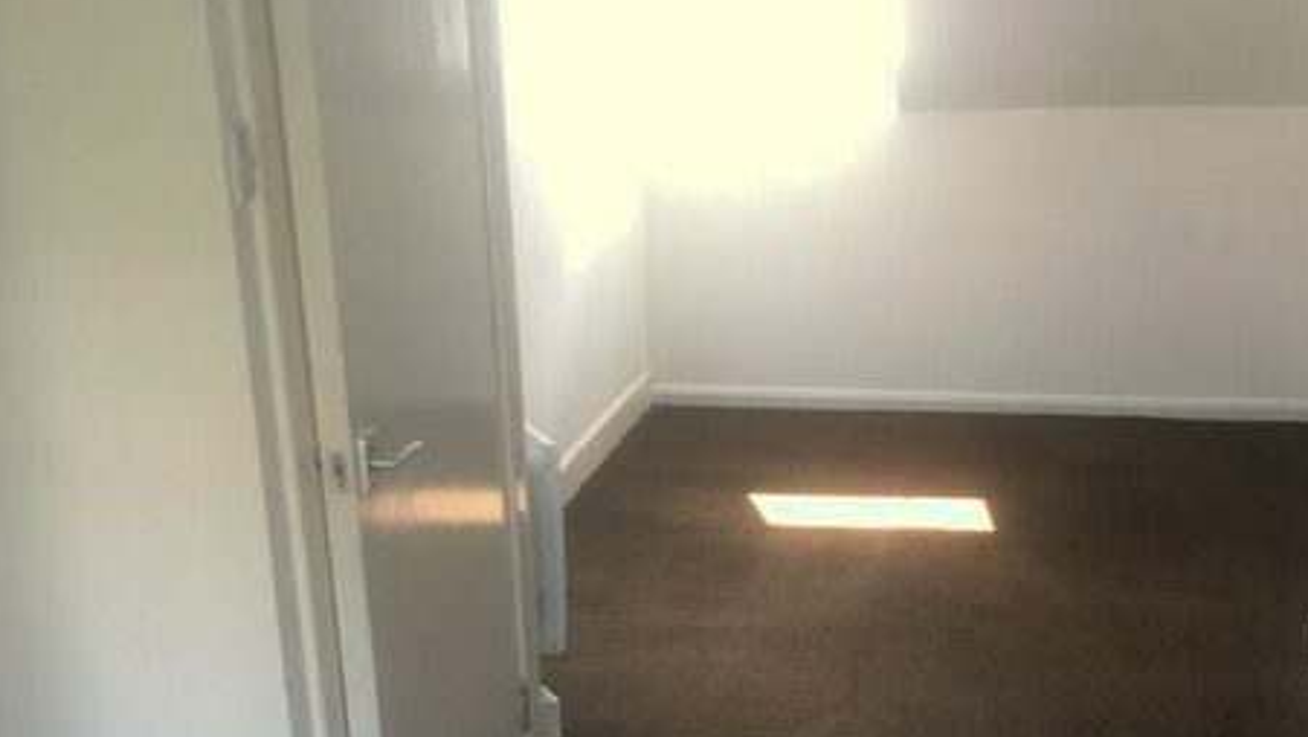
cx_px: 760
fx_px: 1700
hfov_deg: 42.0
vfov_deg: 24.3
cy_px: 506
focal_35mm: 49
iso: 32
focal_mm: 4.15
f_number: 2.2
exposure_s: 1/50
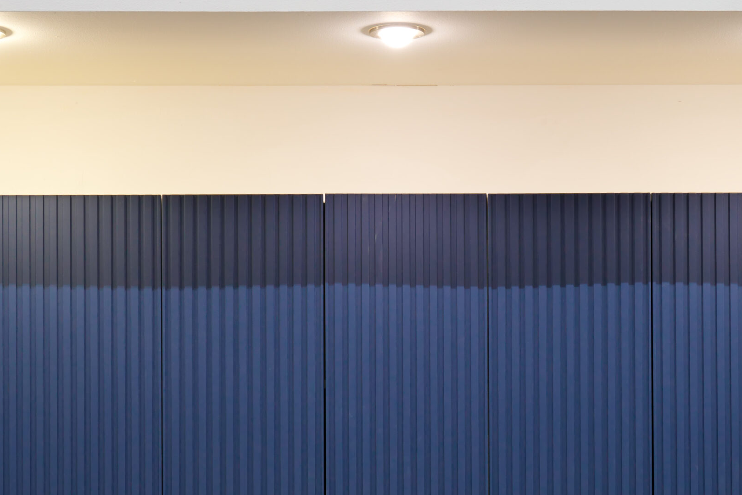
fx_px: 1566
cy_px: 246
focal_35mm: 76
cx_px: 391
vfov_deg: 17.9
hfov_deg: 26.6
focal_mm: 32
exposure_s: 1/10
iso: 200
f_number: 5.6
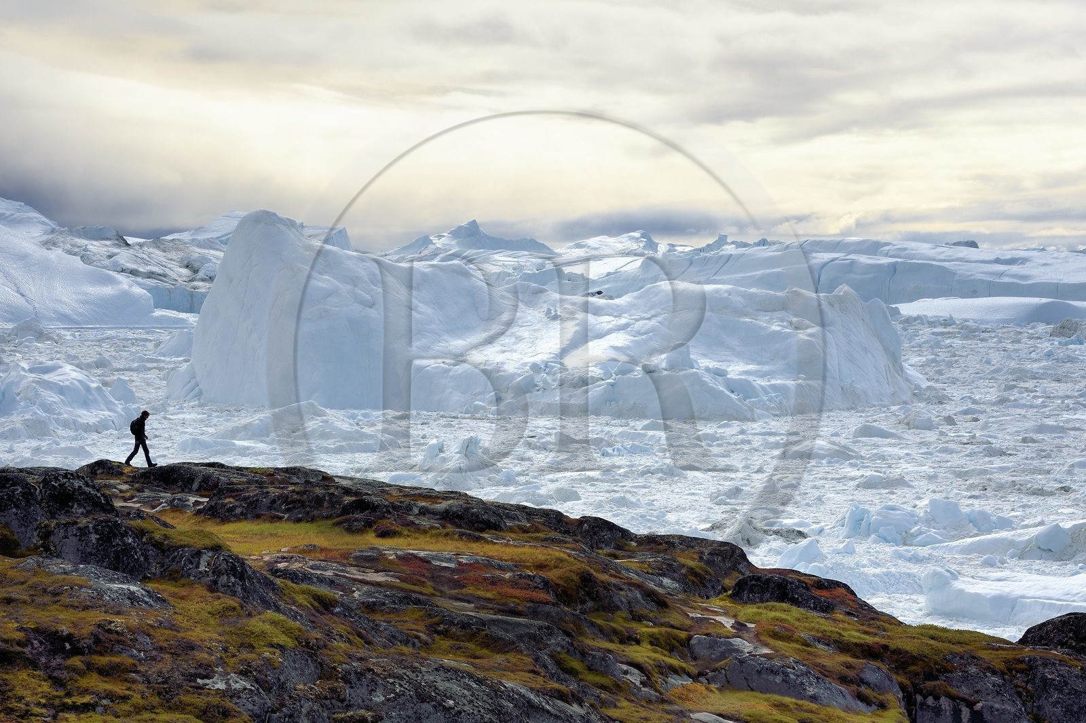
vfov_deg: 11.4
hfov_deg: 17.1
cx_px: 543
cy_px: 362
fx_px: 3618
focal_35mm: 120
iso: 200
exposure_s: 1/400
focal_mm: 120
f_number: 11
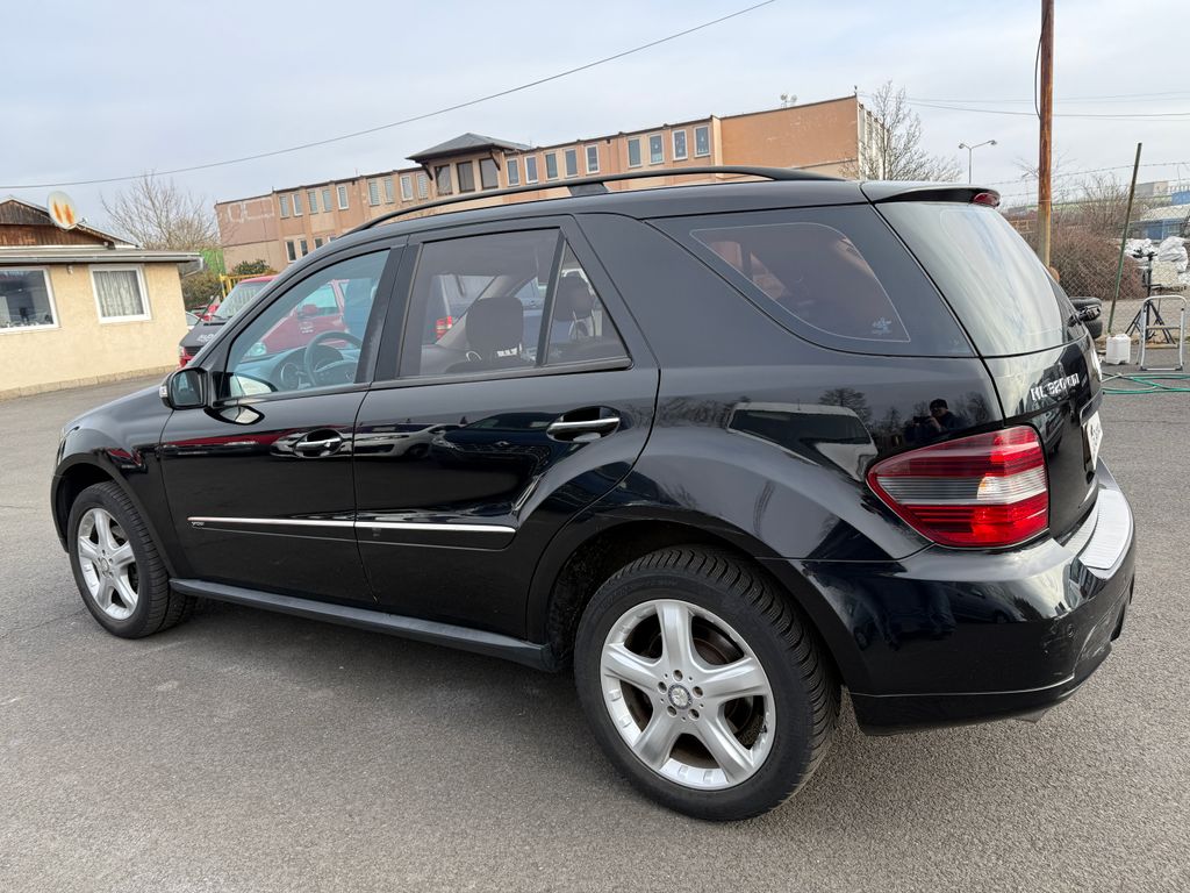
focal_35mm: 24
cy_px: 446
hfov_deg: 71.6
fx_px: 825
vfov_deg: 56.8
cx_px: 595
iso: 80
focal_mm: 6.76
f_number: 1.78
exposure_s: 1/909
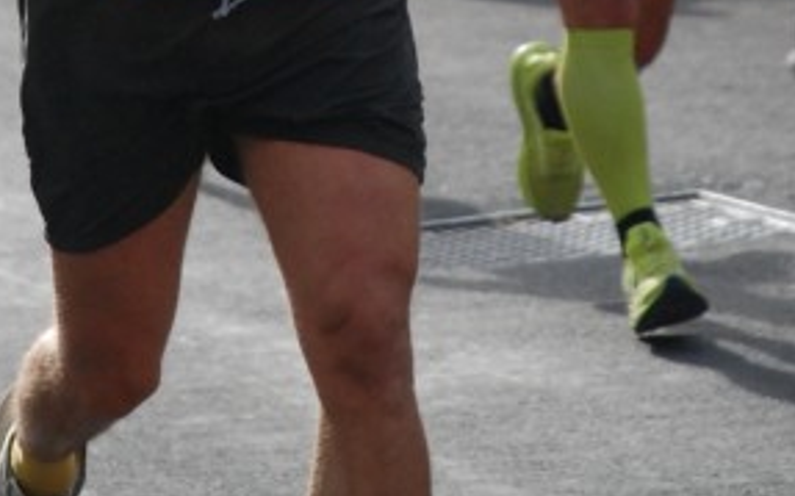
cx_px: 256
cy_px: -213
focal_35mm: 401
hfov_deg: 5.2
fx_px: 8685
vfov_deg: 3.3
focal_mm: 125
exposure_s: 1/1250
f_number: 5.6
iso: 1000
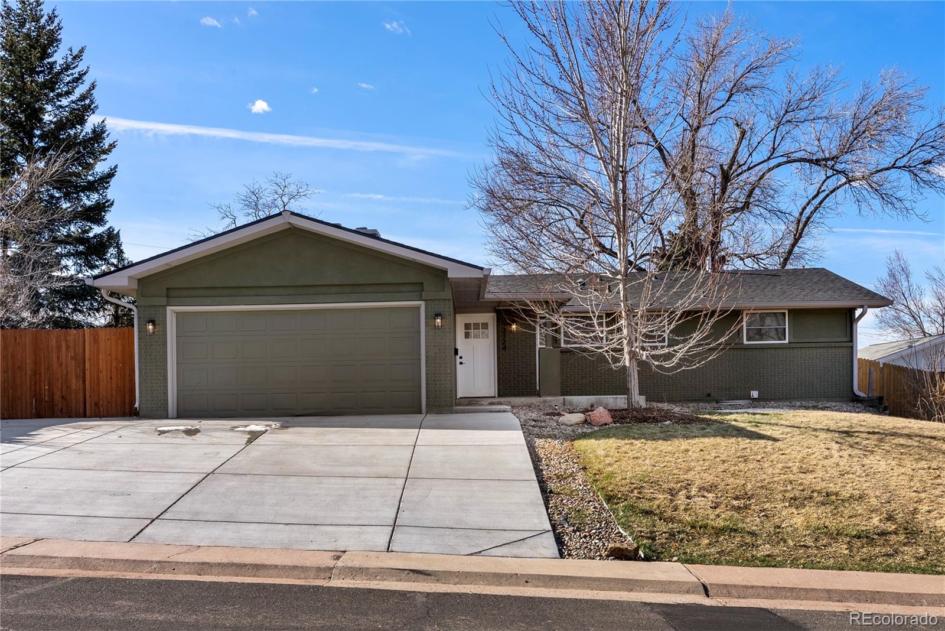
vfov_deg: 38.2
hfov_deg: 54.8
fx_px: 911
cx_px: 472
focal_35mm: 35
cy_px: 316
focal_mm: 34.7
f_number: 11
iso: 125
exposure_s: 1/200
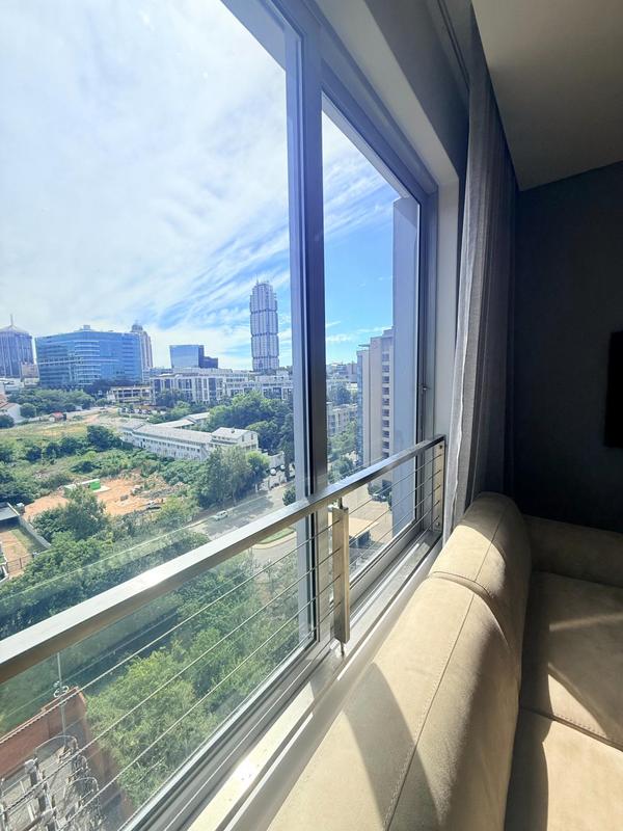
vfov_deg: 102.1
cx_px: 312
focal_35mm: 14
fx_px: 336
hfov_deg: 85.7
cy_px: 416
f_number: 2.2
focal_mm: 2.22
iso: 50
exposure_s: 1/1211
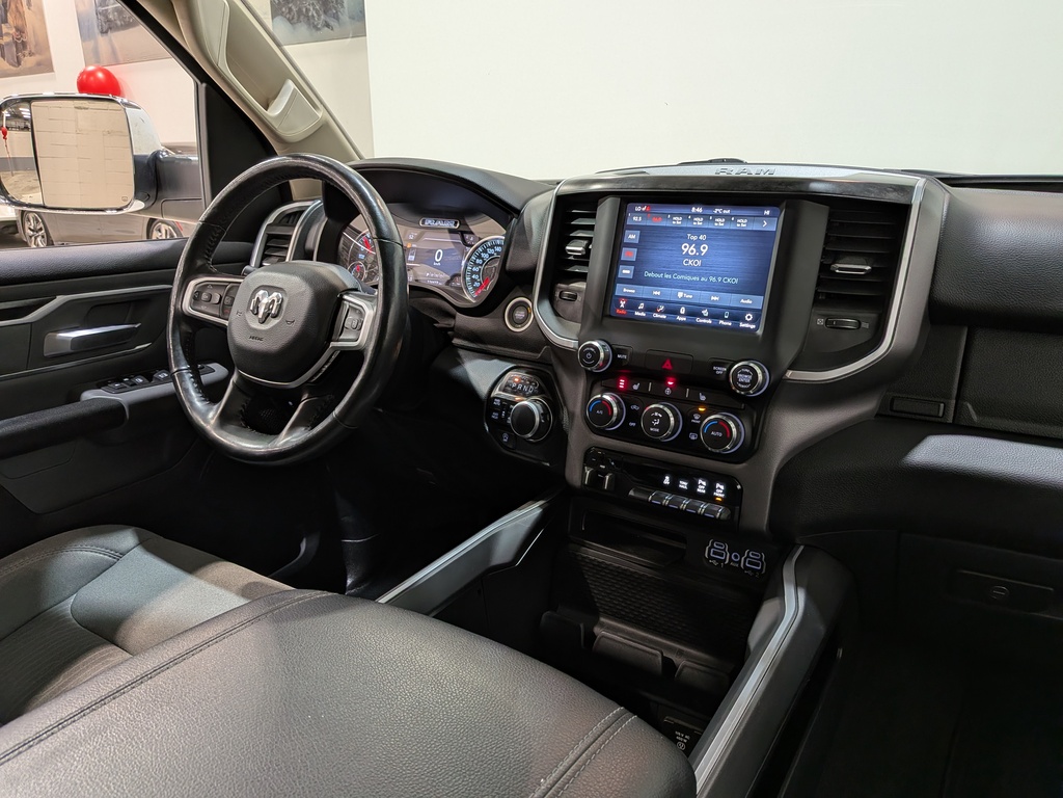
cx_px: 532
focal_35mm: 24
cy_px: 399
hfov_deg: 71.6
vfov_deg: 56.8
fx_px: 737
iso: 44
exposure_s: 1/25
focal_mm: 4.53
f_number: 1.7
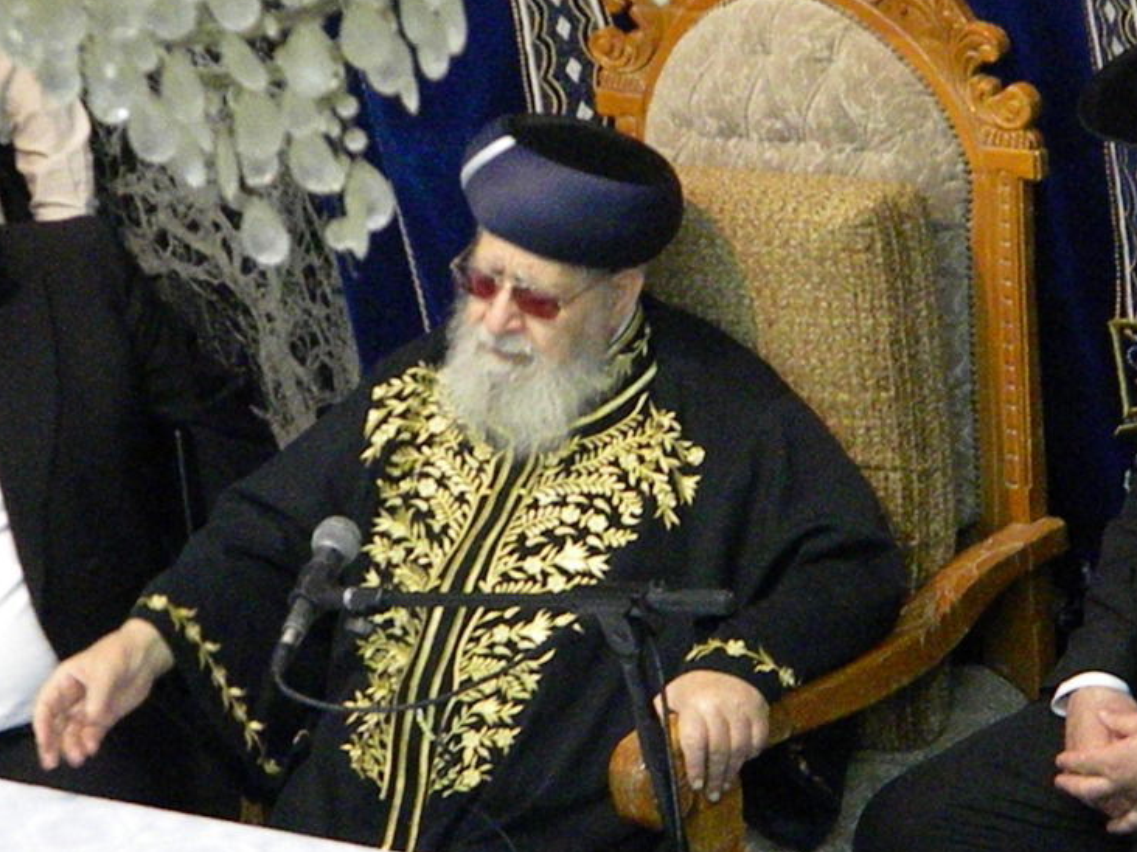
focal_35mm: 207
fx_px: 6799
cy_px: 563
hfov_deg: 9.6
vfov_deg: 7.2
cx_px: 508
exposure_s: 1/84.6
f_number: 5
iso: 2805
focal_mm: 26.8
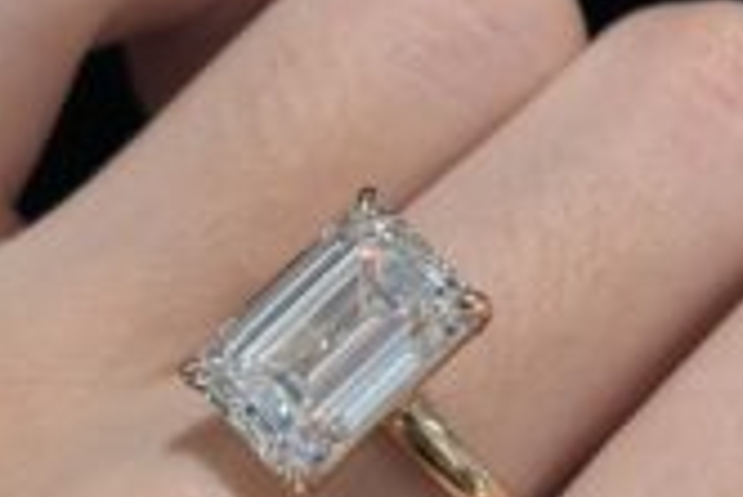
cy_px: 210
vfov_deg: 10.6
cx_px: 376
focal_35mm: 130
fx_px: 2685
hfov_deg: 15.8
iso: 32
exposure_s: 1/297
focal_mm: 5.96
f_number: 1.6
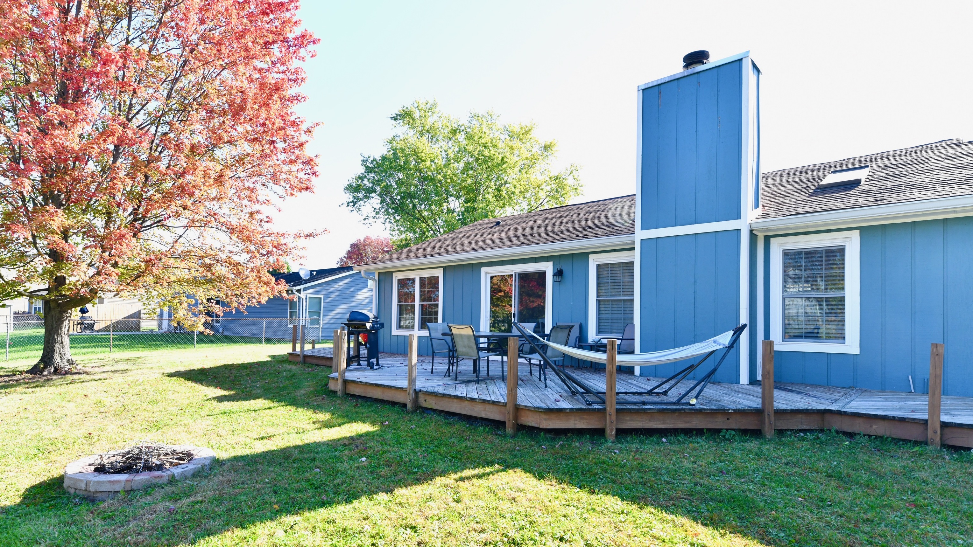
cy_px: 311
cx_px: 485
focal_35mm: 20
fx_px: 516
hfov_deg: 86.6
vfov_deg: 55.7
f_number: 8
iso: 640
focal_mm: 19
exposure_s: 1/250
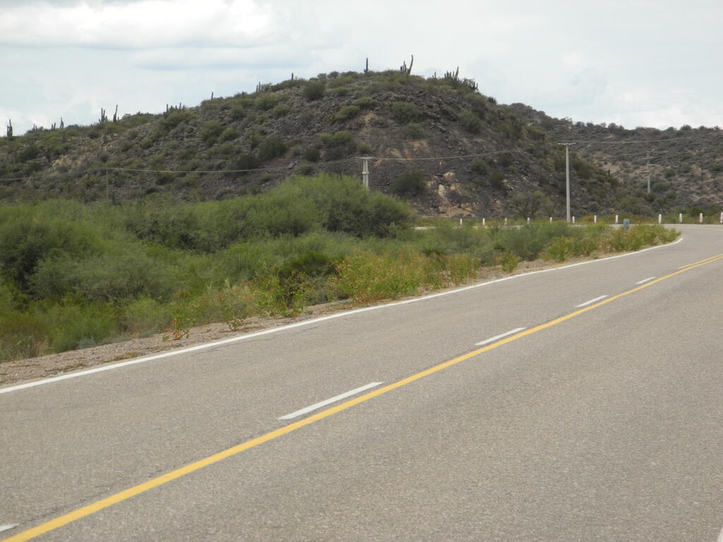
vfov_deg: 9.7
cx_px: 362
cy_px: 271
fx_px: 3196
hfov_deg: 12.9
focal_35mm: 153
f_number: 5
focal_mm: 32.6
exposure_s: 1/1600
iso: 400
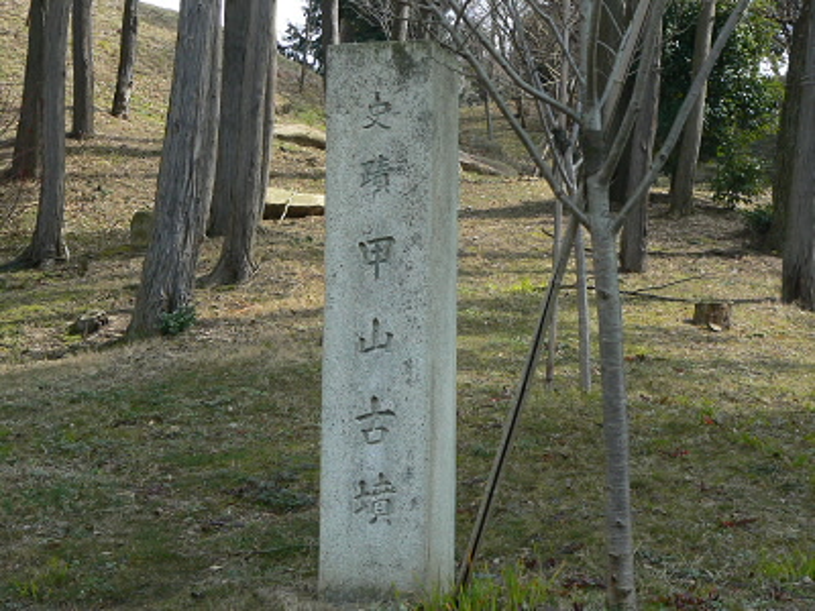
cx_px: 408
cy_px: 306
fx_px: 1813
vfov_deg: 19.1
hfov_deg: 25.3
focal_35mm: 77
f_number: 5.6
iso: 80
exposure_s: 1/200
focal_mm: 12.9
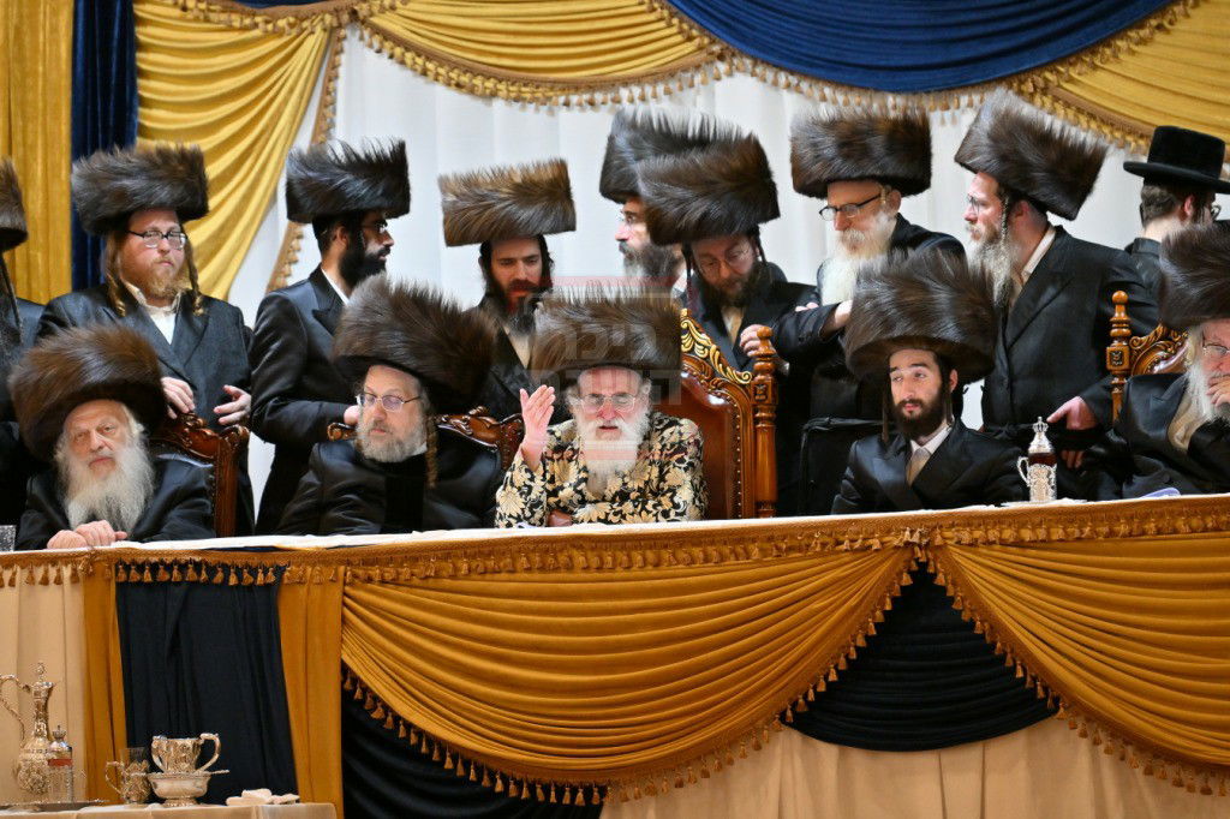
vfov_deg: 4.6
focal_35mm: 300
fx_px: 10246
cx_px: 615
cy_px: 410
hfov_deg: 6.9
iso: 640
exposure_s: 1/250
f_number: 2.8
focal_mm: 200
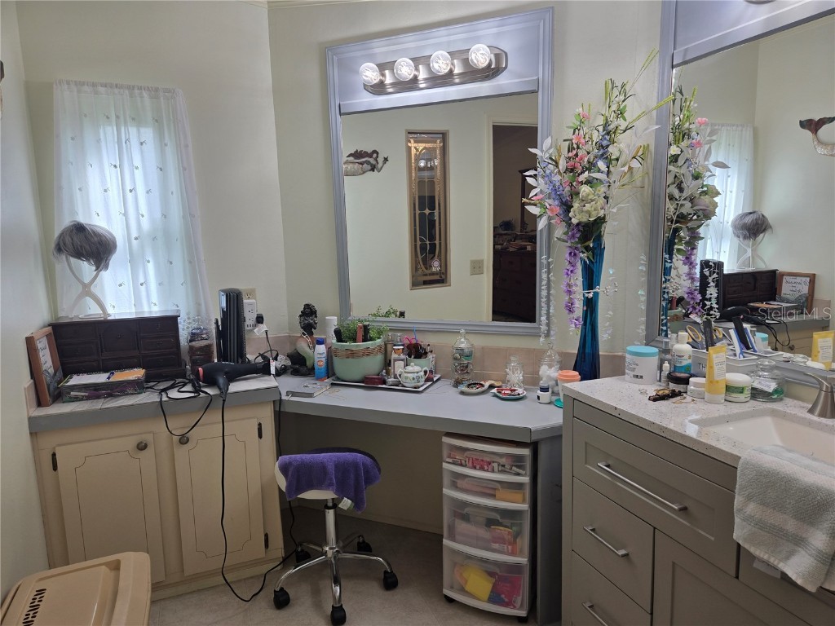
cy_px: 313
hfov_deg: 73.9
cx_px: 418
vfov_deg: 58.9
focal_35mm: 23
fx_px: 555
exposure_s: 1/161
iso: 25
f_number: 1.8
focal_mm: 5.4
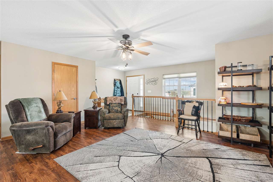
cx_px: 136
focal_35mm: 17
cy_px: 91
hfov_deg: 93.3
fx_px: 129
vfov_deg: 70.4
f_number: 9
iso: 400
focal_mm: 17
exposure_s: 1/4
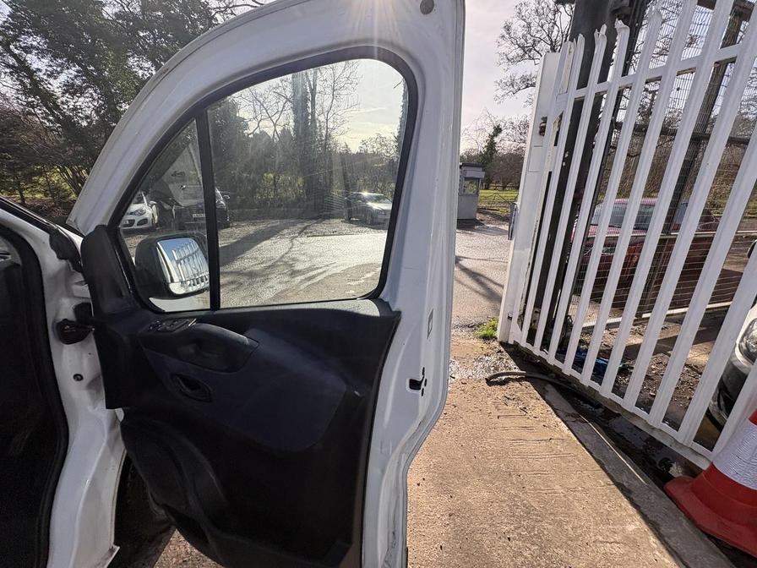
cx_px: 378
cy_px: 284
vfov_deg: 85.7
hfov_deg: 102.1
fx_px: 306
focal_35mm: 14
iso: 40
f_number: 2.2
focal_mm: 2.22
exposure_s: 1/1048
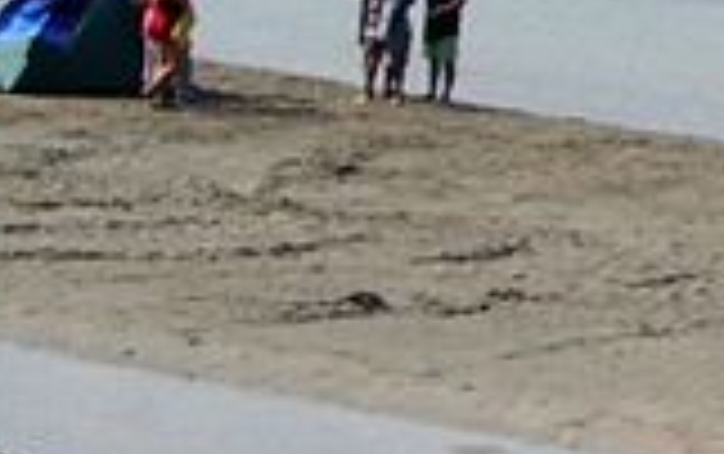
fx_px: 4661
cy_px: -72
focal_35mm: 236
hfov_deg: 8.1
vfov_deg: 5.6
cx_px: 1808
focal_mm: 5.8
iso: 50
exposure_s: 1/640
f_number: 4.3
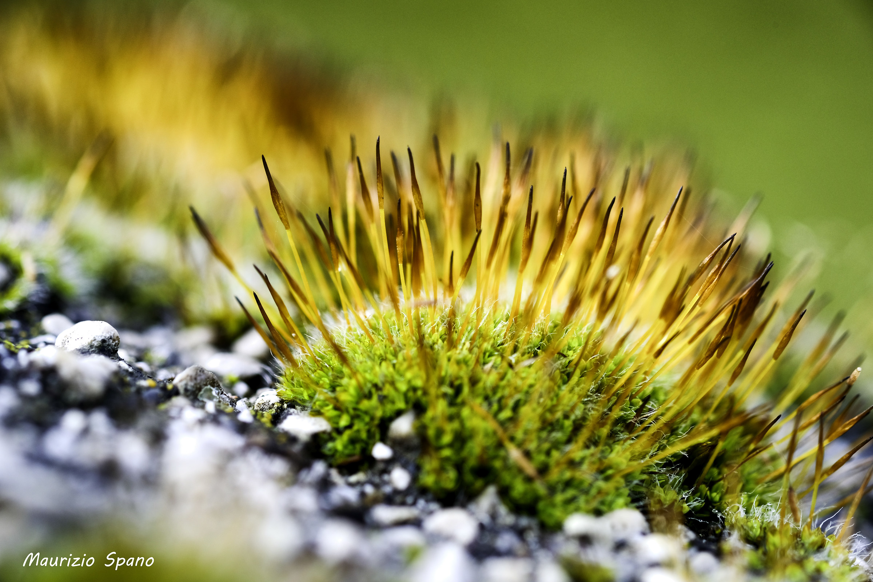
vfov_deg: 15.2
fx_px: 2182
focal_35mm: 90
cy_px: 291
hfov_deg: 22.6
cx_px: 436
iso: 200
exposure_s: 1/250
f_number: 4
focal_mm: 60
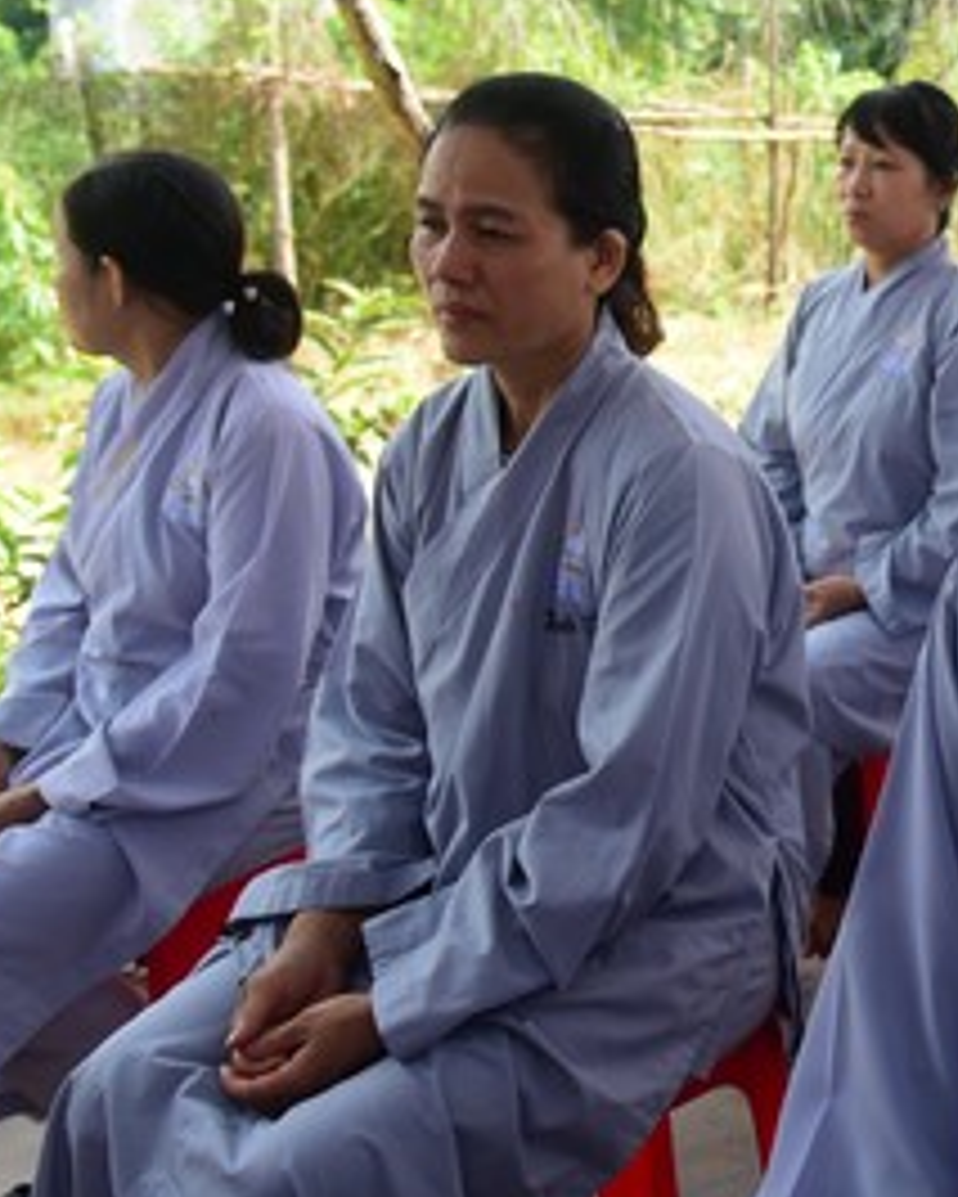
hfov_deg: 25.2
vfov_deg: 34.0
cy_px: 490
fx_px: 1948
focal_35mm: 55
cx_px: 1106
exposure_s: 1/640
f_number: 4
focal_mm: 24
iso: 500
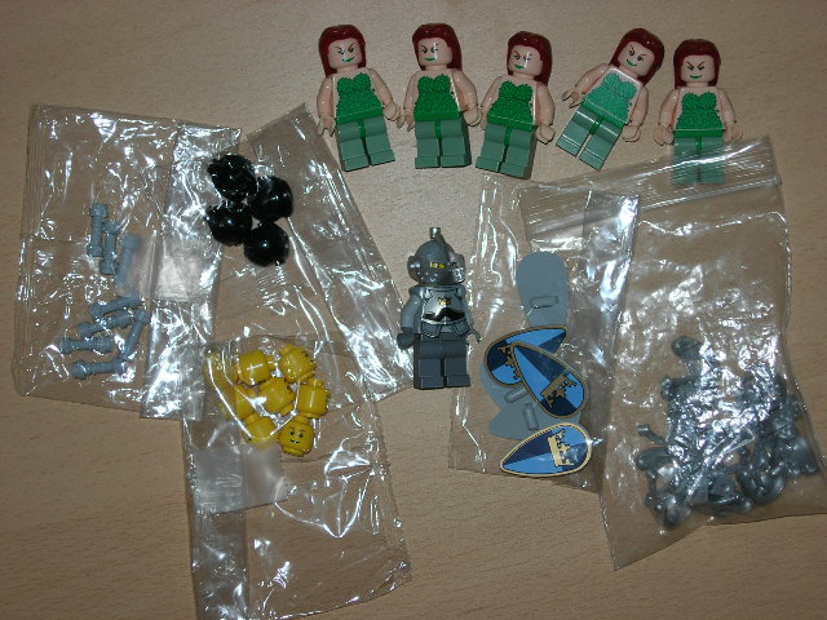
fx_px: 1959
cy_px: 310
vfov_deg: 18.0
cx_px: 414
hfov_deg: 23.8
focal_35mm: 82
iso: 64
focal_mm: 17
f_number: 4
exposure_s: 1/60.1
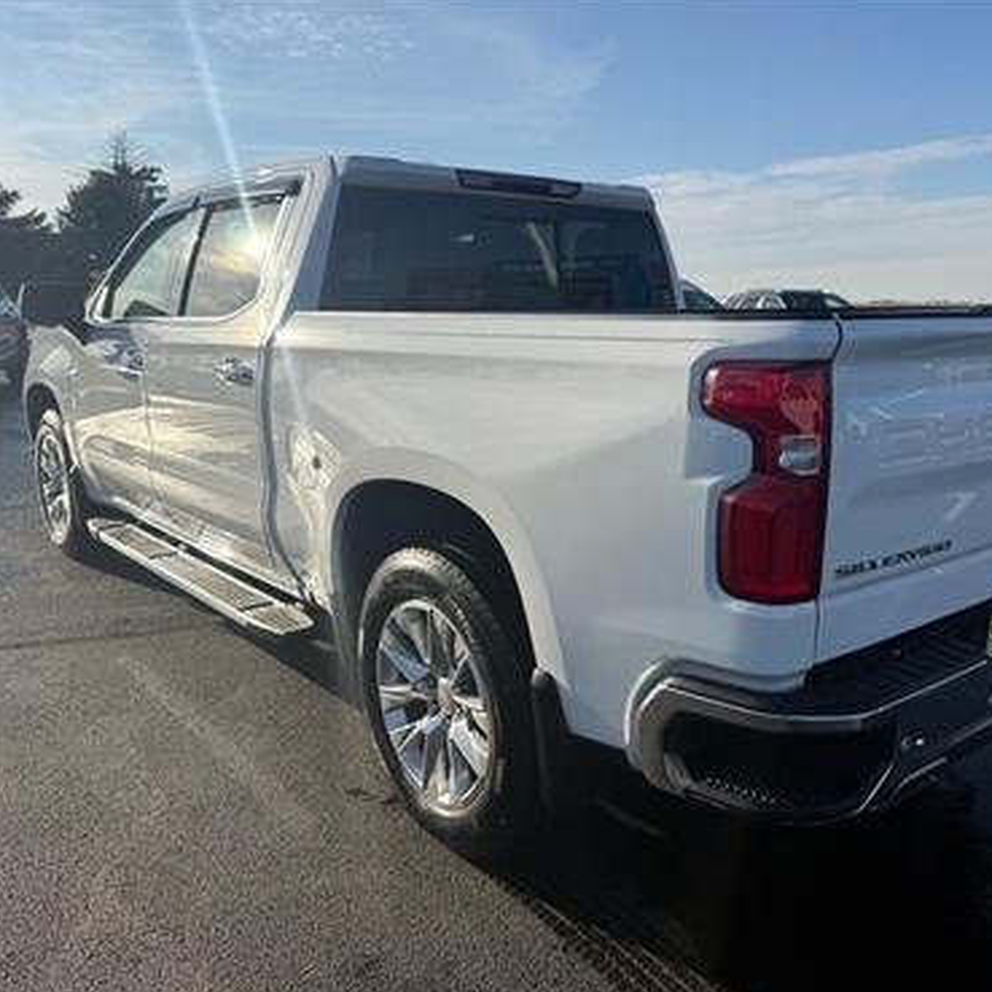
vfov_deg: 55.6
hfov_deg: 55.3
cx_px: 589
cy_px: 500
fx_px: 940
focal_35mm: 29
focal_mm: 6.76
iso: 80
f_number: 1.78
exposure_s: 1/6173
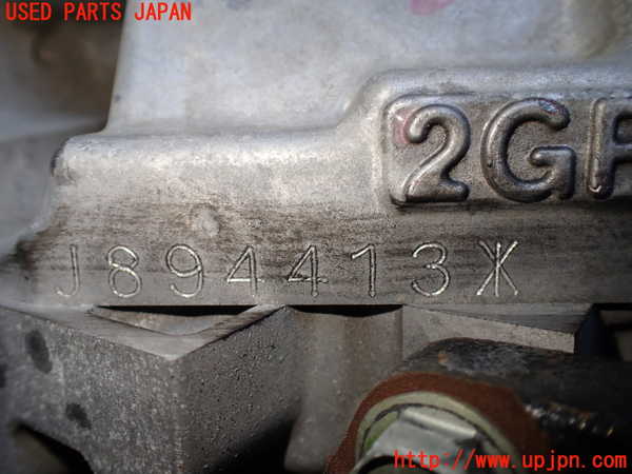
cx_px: 316
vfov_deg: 46.8
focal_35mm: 30
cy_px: 237
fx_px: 548
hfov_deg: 60.0
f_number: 2.3
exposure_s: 1/125
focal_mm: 5.4
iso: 200
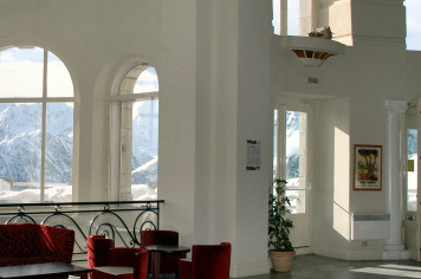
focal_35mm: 59
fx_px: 689
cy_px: 135
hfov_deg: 33.7
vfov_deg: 22.9
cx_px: 136
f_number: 9
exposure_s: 1/320
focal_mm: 20
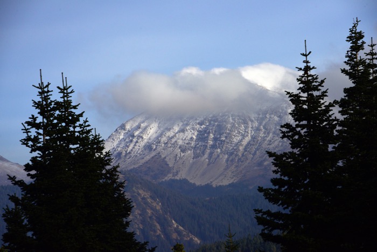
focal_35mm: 200
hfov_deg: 10.3
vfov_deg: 6.9
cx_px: 188
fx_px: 2095
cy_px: 126
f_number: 10
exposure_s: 1/1600
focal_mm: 200
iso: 400
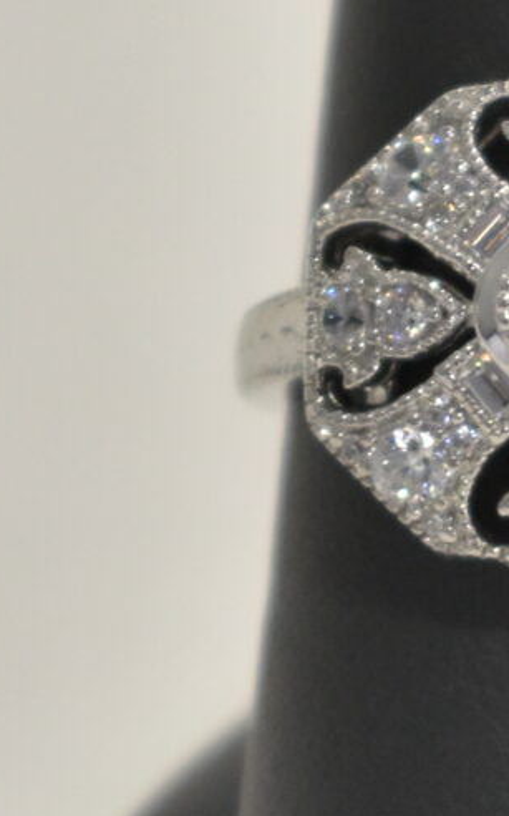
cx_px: 624
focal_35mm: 279
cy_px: 305
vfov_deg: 7.5
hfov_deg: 4.7
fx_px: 6192
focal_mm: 35
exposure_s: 1/60
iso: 560
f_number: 4.5
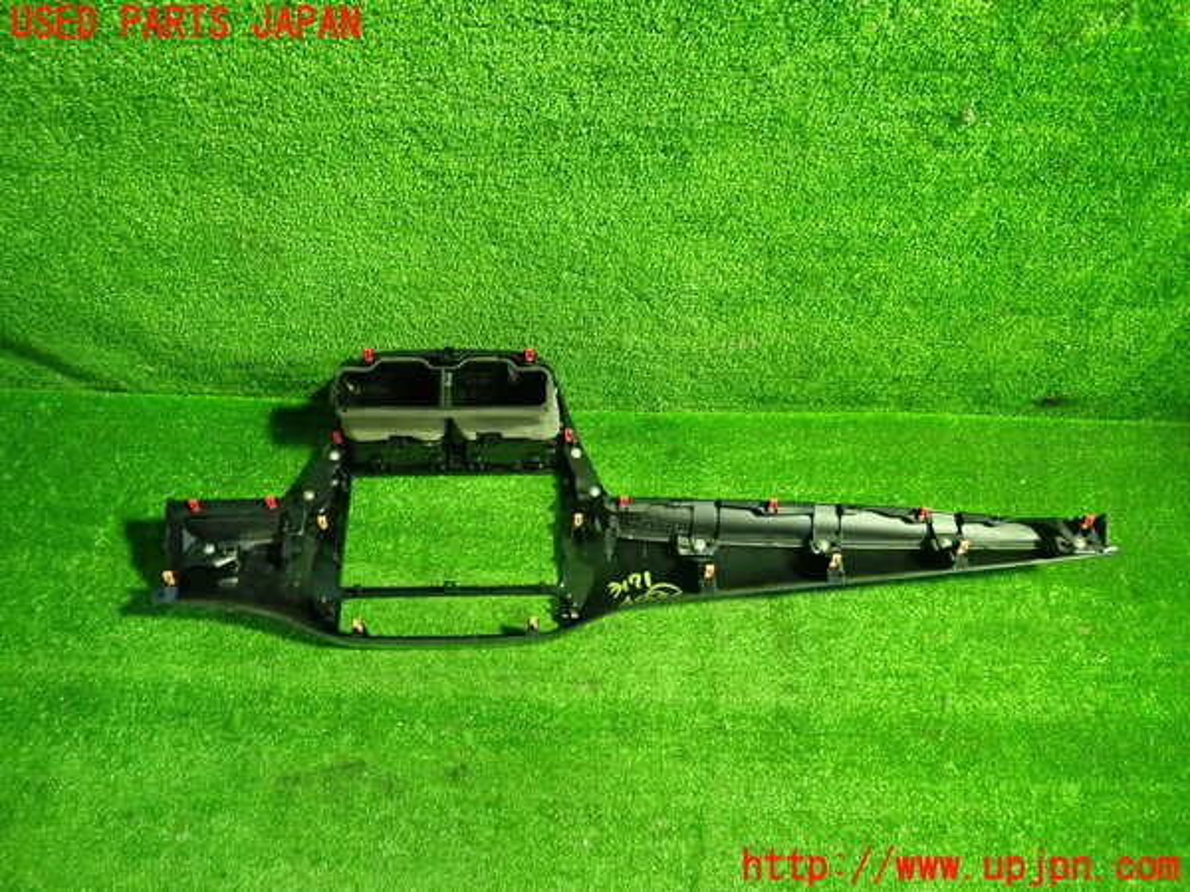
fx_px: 859
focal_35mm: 25
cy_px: 446
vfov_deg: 54.9
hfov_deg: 69.4
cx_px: 595
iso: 400
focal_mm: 4.5
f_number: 2
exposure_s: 1/30
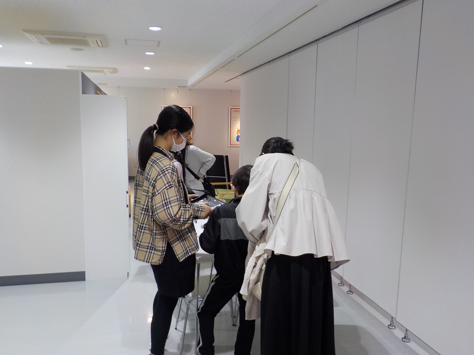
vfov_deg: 46.8
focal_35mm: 30
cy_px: 178
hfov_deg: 60.0
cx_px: 237
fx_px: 411
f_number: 3.3
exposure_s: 1/30
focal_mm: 4.1
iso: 160
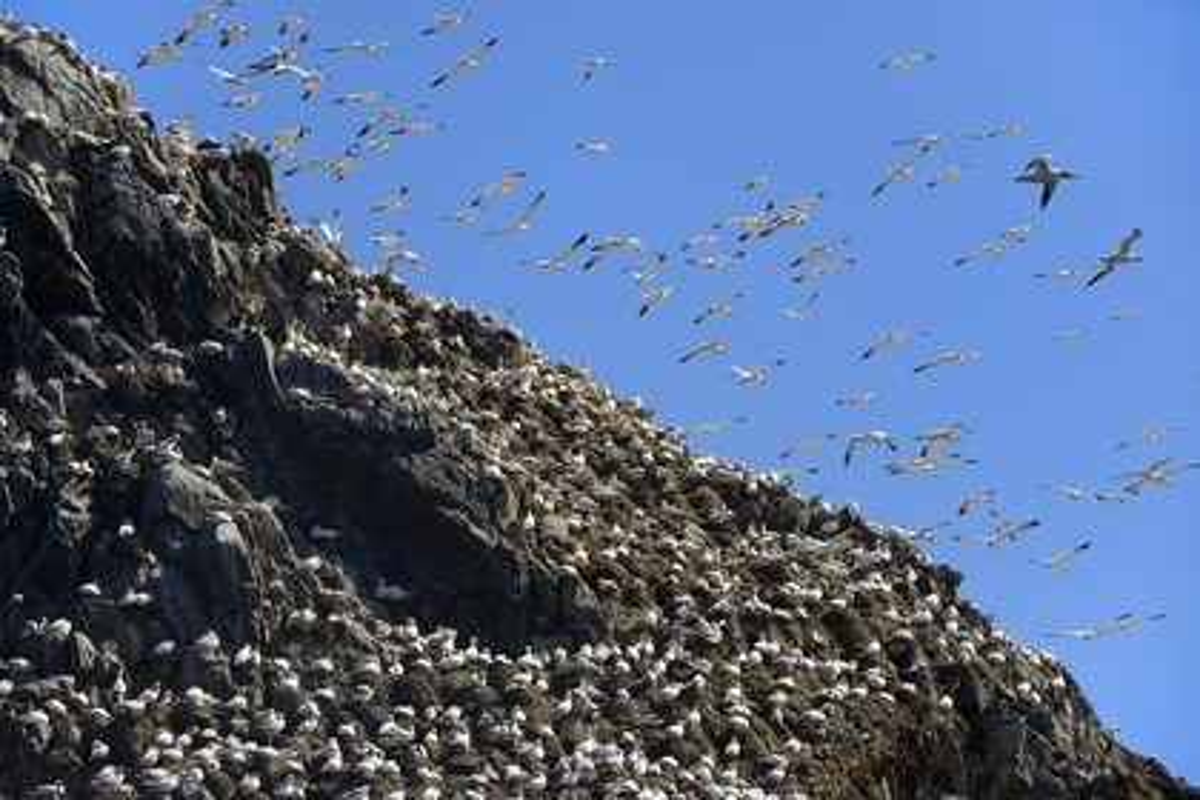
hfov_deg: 11.4
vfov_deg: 7.6
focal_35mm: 180
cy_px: 400
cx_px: 600
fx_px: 6000
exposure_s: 1/1600
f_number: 10
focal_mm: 180
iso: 400
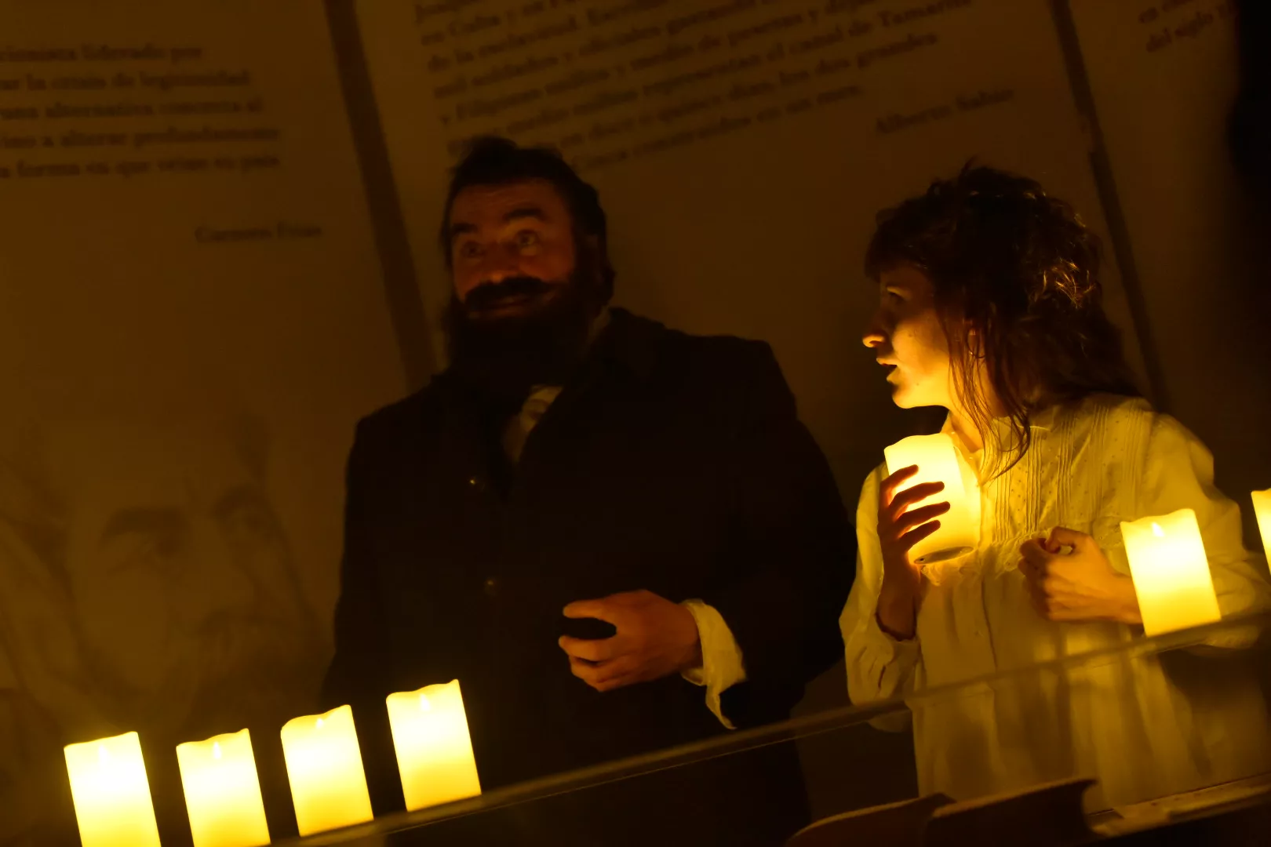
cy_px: 424
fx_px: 2824
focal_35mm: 80
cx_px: 636
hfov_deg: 25.4
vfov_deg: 17.1
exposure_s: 1/80
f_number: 2.8
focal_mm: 80
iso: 5000
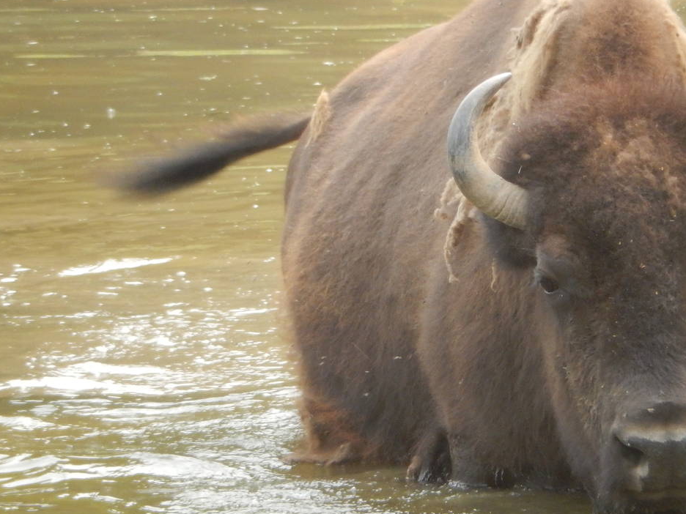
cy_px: 283
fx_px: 18628
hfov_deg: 2.1
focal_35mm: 940
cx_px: 523
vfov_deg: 1.6
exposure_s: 1/250
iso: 400
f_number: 6.3
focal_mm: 99
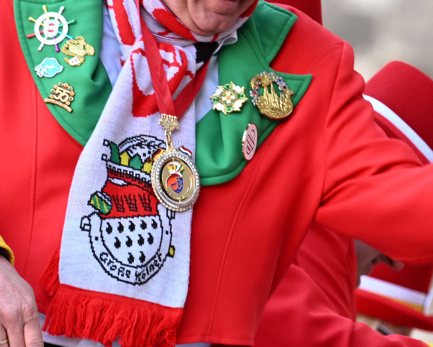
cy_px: 42
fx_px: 15467
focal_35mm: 1207
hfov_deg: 1.6
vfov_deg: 1.3
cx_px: 279
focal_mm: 400
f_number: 8
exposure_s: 1/200
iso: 1250
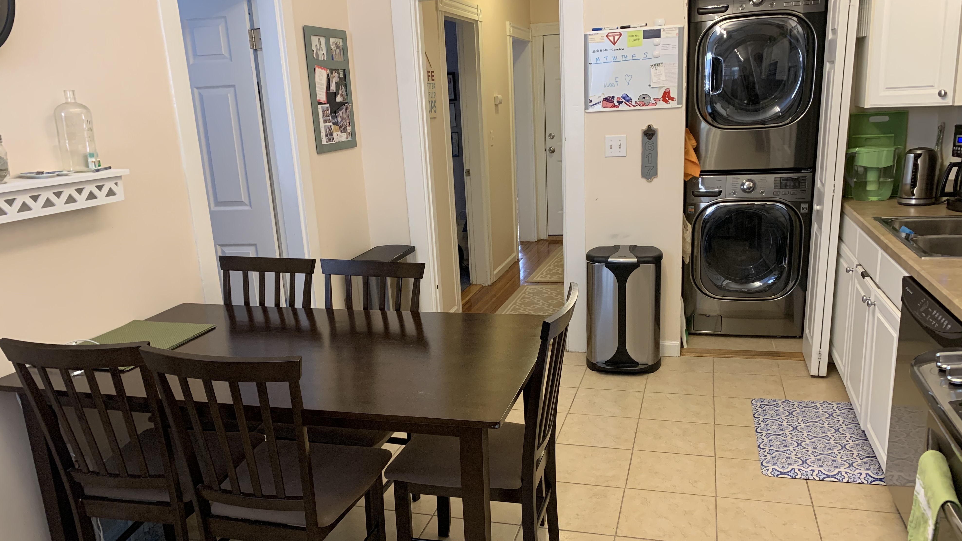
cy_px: 321
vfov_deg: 40.0
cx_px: 488
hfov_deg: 66.1
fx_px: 740
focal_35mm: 29
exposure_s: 1/60
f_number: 1.8
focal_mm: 4.25
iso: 200
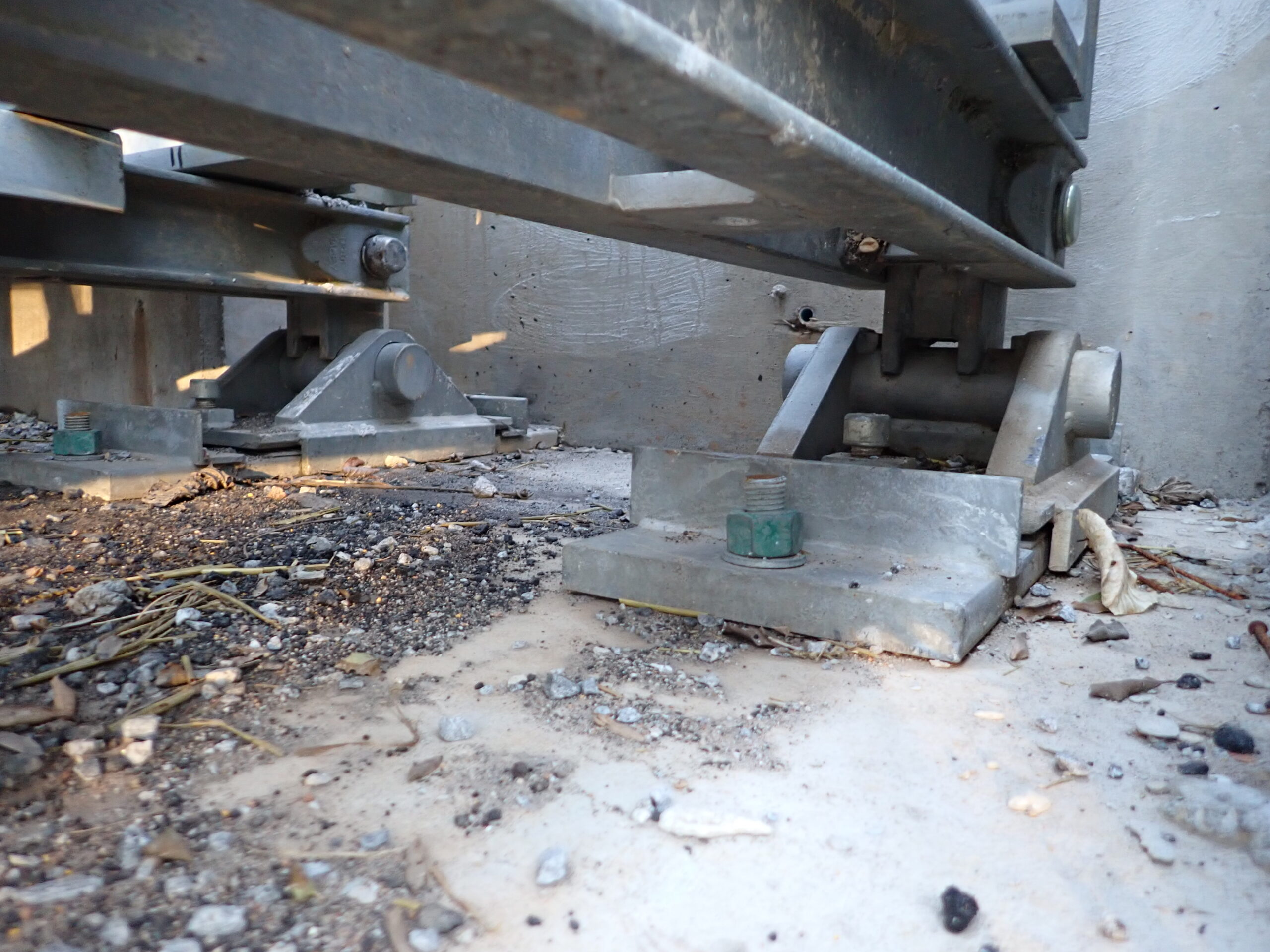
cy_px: 476
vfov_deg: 54.9
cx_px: 635
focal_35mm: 25
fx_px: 917
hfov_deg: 69.4
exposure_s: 1/30
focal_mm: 4.5
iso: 320
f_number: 2
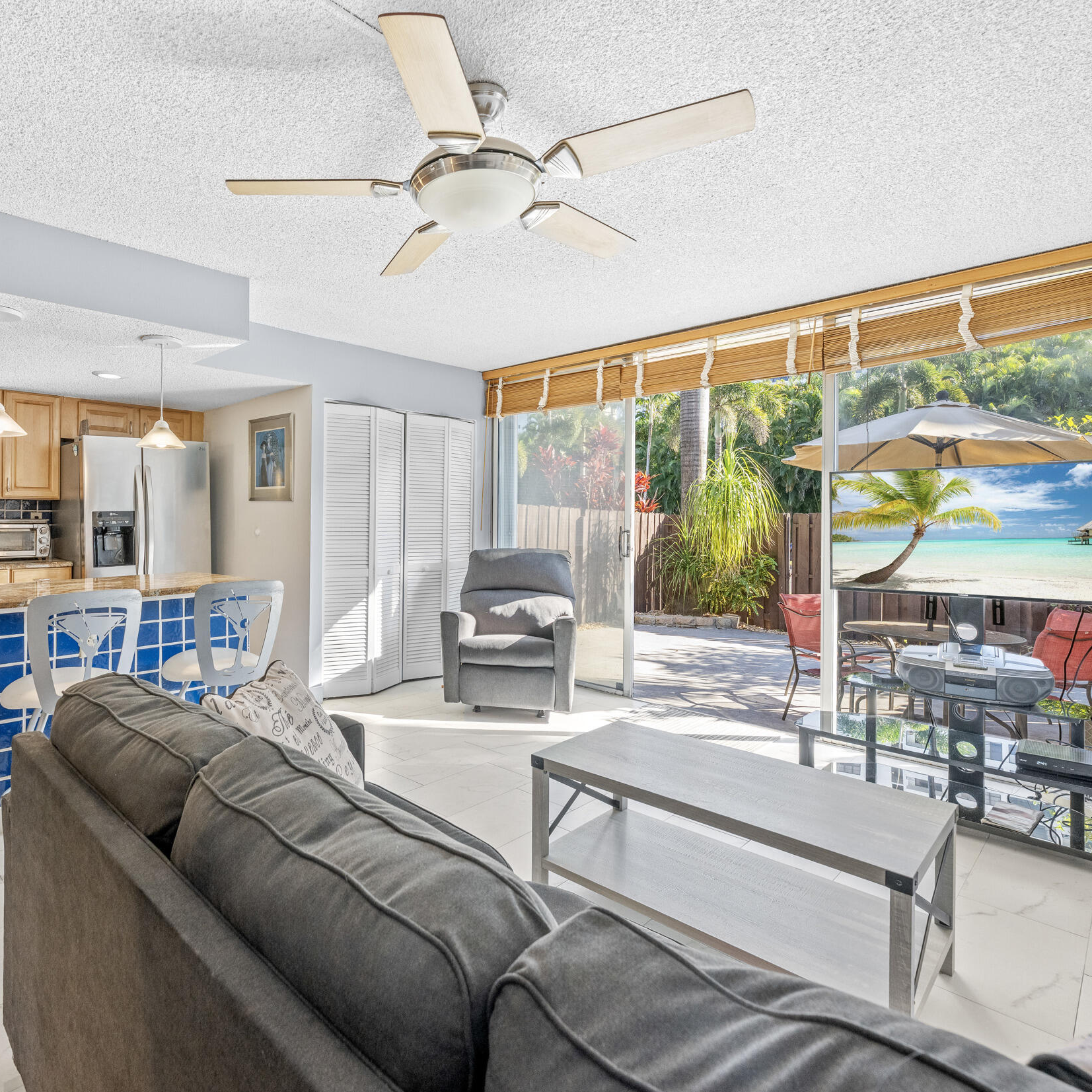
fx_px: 642
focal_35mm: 18
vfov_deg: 80.7
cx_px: 388
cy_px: 547
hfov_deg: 78.8
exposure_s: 1/80
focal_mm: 14
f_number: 8
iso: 500
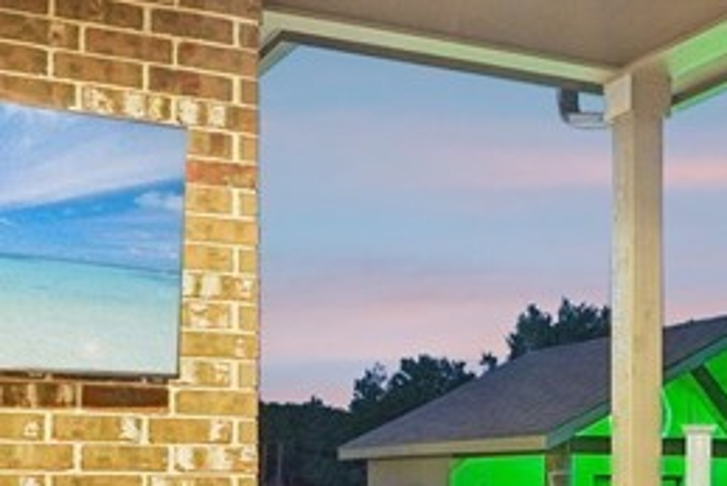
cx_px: 536
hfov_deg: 28.8
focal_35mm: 69
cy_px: 496
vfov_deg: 19.1
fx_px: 1396
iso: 400
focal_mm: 16.5
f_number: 8
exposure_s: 2.5
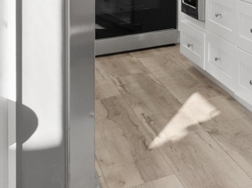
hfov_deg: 17.1
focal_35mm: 68
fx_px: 495
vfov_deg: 19.3
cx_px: 546
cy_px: -82
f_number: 8
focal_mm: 14
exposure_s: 1/13
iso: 640
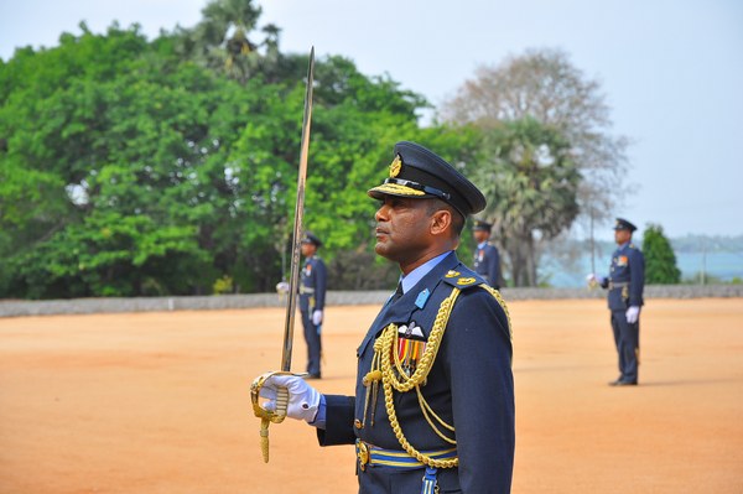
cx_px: 372
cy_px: 247
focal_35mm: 138
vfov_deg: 9.9
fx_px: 2846
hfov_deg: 14.9
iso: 200
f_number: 10
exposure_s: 1/200
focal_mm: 92
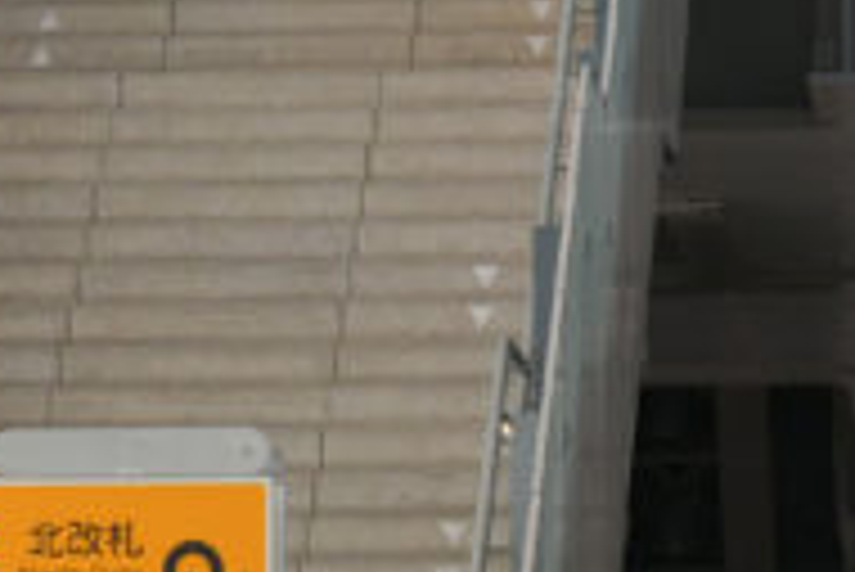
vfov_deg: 3.4
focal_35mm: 404
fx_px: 9602
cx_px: -788
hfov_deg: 5.0
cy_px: 61
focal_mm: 50
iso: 100
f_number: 4.5
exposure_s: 1/100
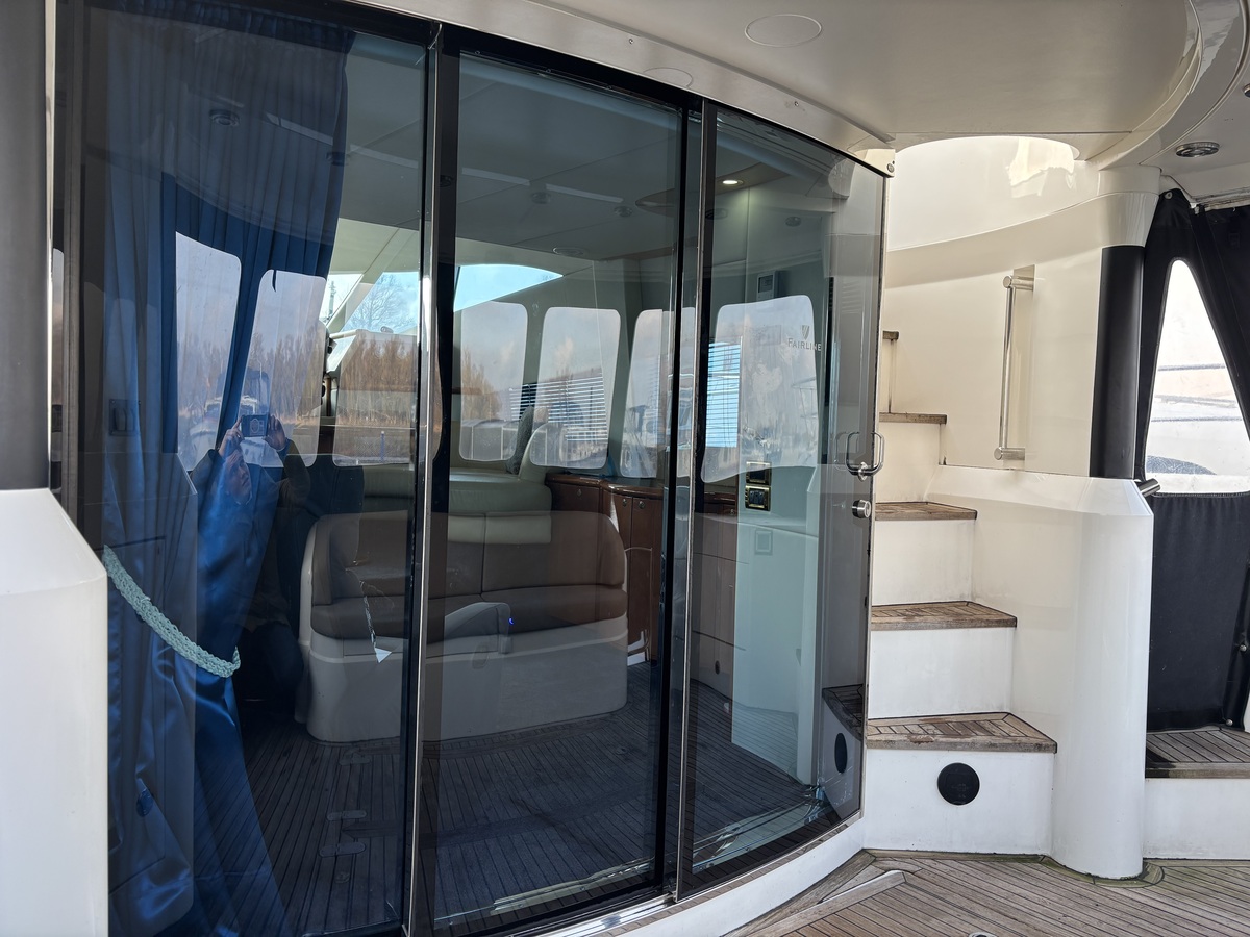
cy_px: 468
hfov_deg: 67.3
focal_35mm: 26
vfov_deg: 53.1
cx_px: 625
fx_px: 939
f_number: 1.6
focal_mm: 5.96
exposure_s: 1/168
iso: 40
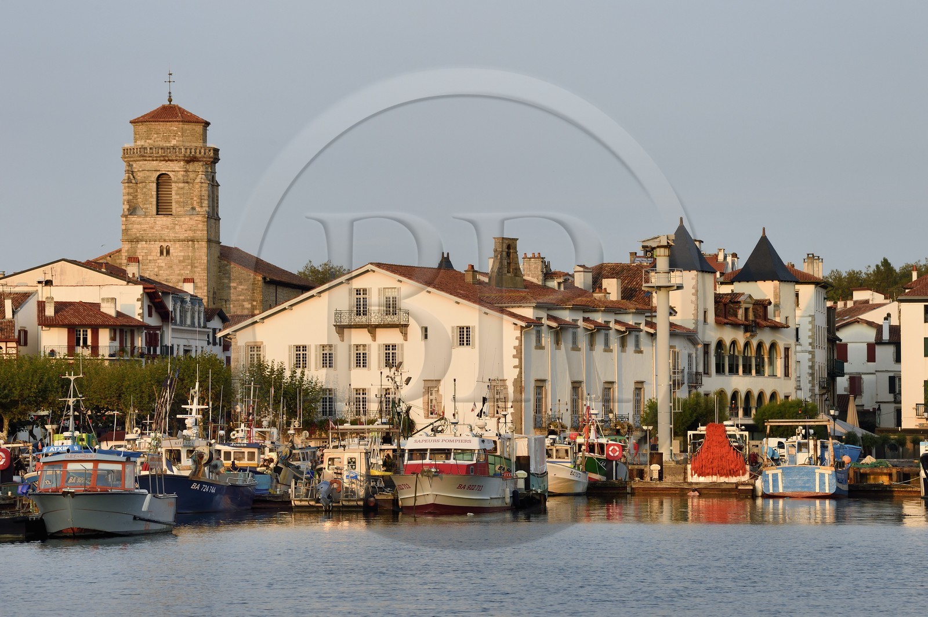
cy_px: 308
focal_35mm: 185
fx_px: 4765
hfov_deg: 11.1
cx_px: 464
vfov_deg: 7.4
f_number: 9
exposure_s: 1/200
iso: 200
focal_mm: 185
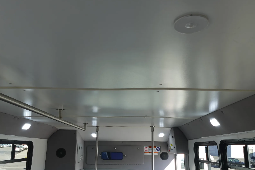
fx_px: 227
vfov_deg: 40.8
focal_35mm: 32
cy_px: 109
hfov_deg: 58.7
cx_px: 134
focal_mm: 7.6
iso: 125
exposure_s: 1/320
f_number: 2
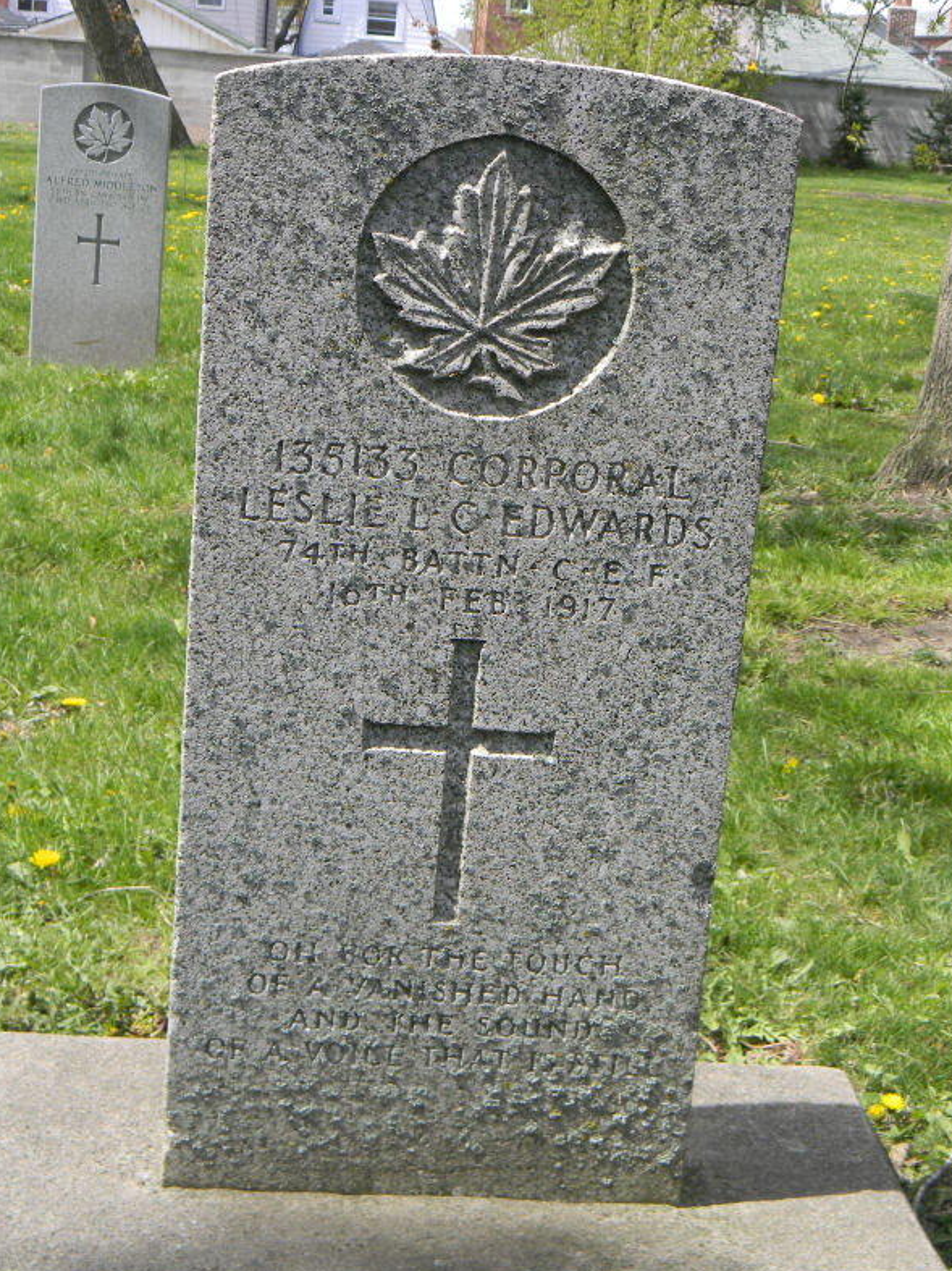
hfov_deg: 25.6
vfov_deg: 33.8
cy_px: 645
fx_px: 2091
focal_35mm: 57
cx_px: 478
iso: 80
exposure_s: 1/273
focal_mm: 10.1
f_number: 4.1
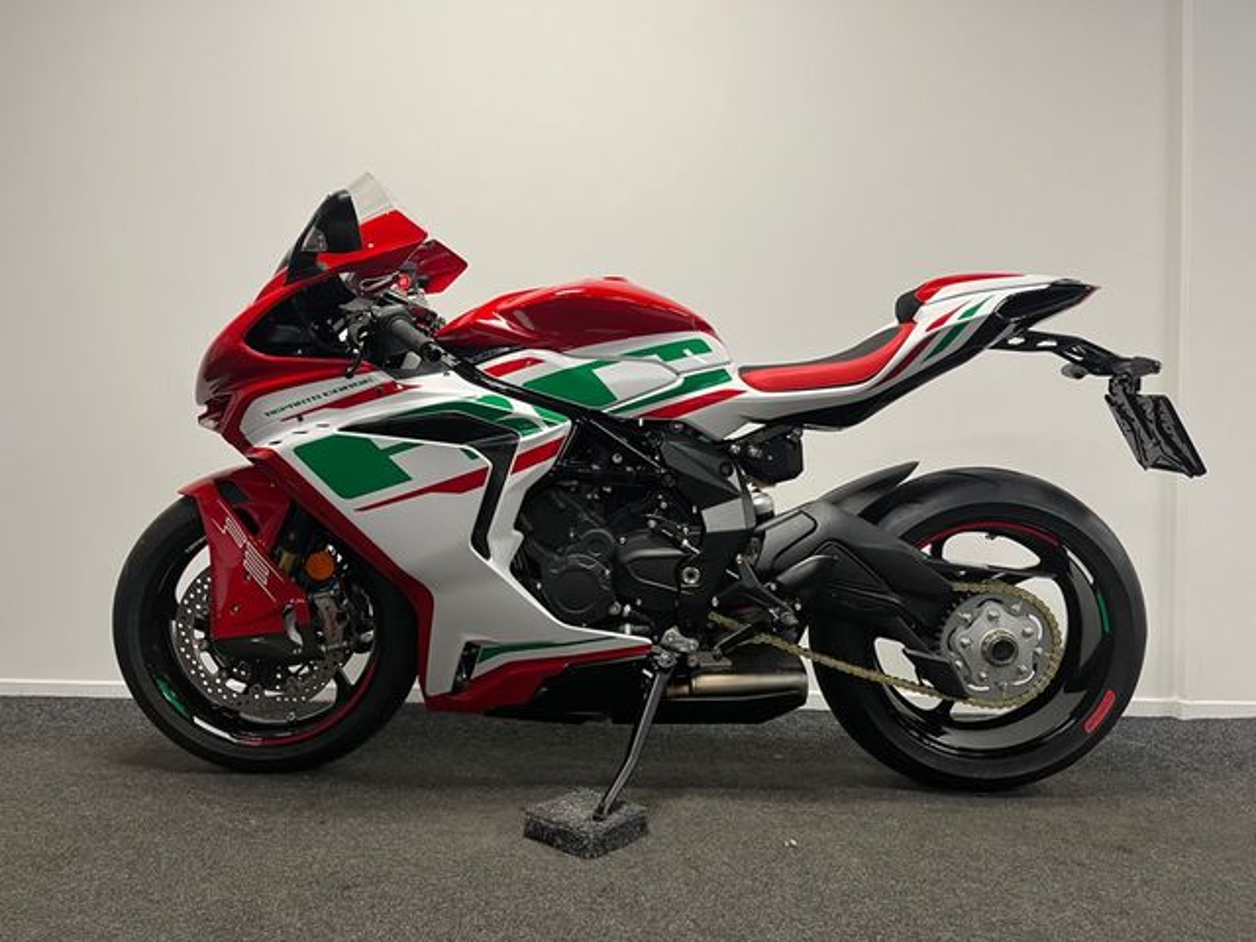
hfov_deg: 67.3
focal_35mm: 26
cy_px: 471
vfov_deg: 53.1
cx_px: 628
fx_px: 943
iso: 80
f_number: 1.6
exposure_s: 1/50
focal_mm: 5.1
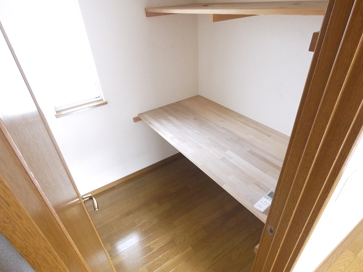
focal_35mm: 20
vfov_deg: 65.9
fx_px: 210
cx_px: 181
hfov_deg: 81.7
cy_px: 146
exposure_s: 1/60
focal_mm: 7
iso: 1250
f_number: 4
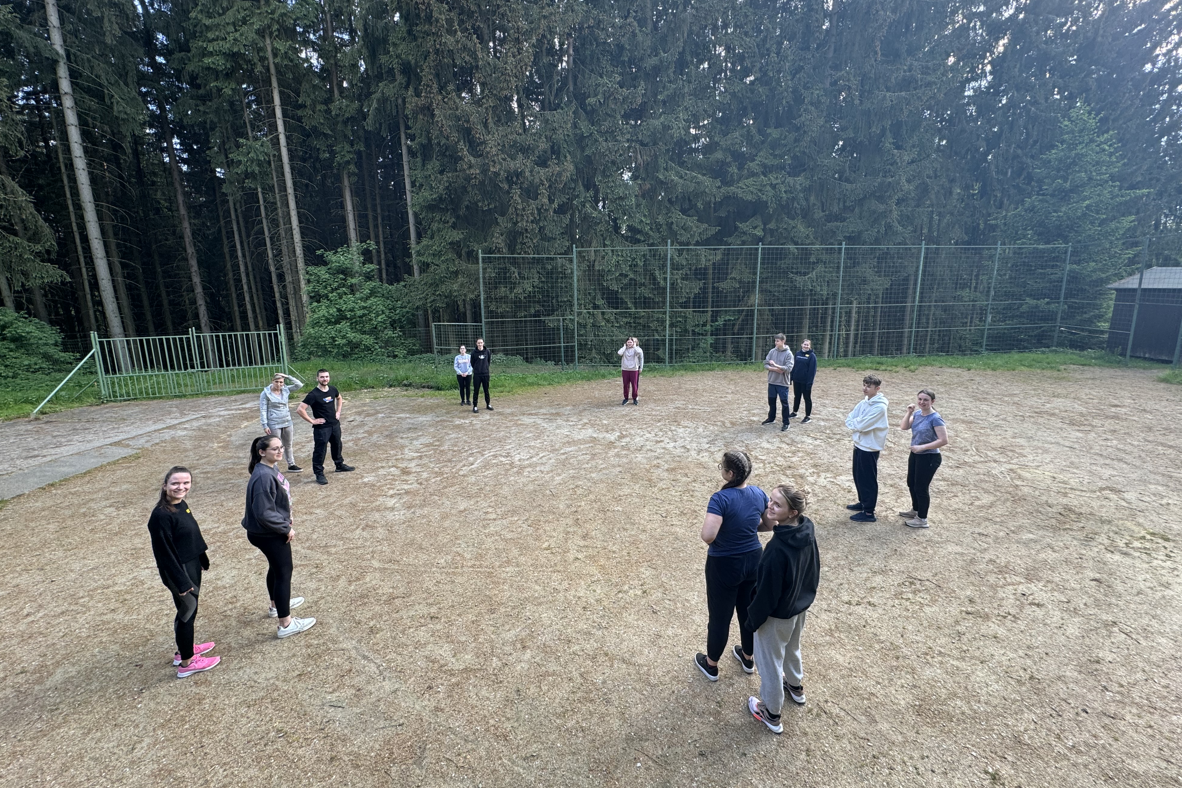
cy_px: 365
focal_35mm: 15
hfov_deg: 100.4
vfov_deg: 77.2
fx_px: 492
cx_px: 605
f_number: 2.2
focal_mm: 2.22
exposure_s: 1/99
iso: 40
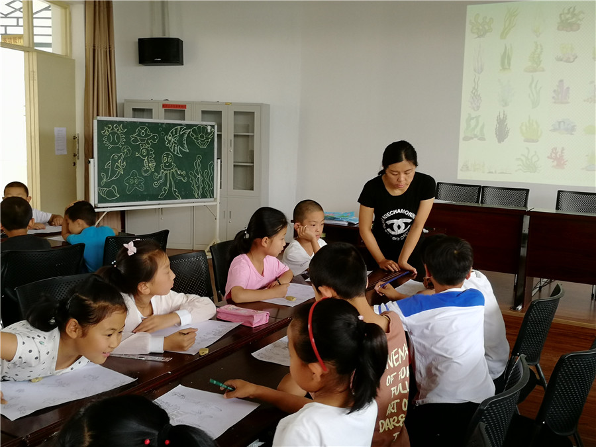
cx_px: 298
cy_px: 224
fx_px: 620
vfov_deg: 39.7
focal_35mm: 36
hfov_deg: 51.4
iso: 100
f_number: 2.2
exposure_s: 1/50
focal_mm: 3.95
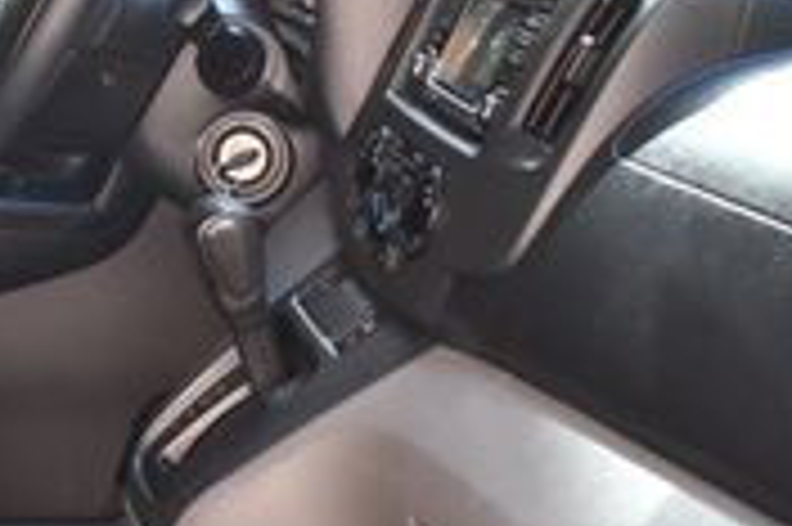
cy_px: 324
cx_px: -90
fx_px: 2154
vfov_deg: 13.9
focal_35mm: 98
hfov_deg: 19.9
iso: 450
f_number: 3.5
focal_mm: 18
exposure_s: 1/250
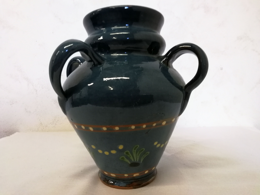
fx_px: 180
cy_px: 98
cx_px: 130
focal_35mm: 24
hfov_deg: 71.6
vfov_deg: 56.8
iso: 80
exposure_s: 1/50
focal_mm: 2.38
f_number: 2.2
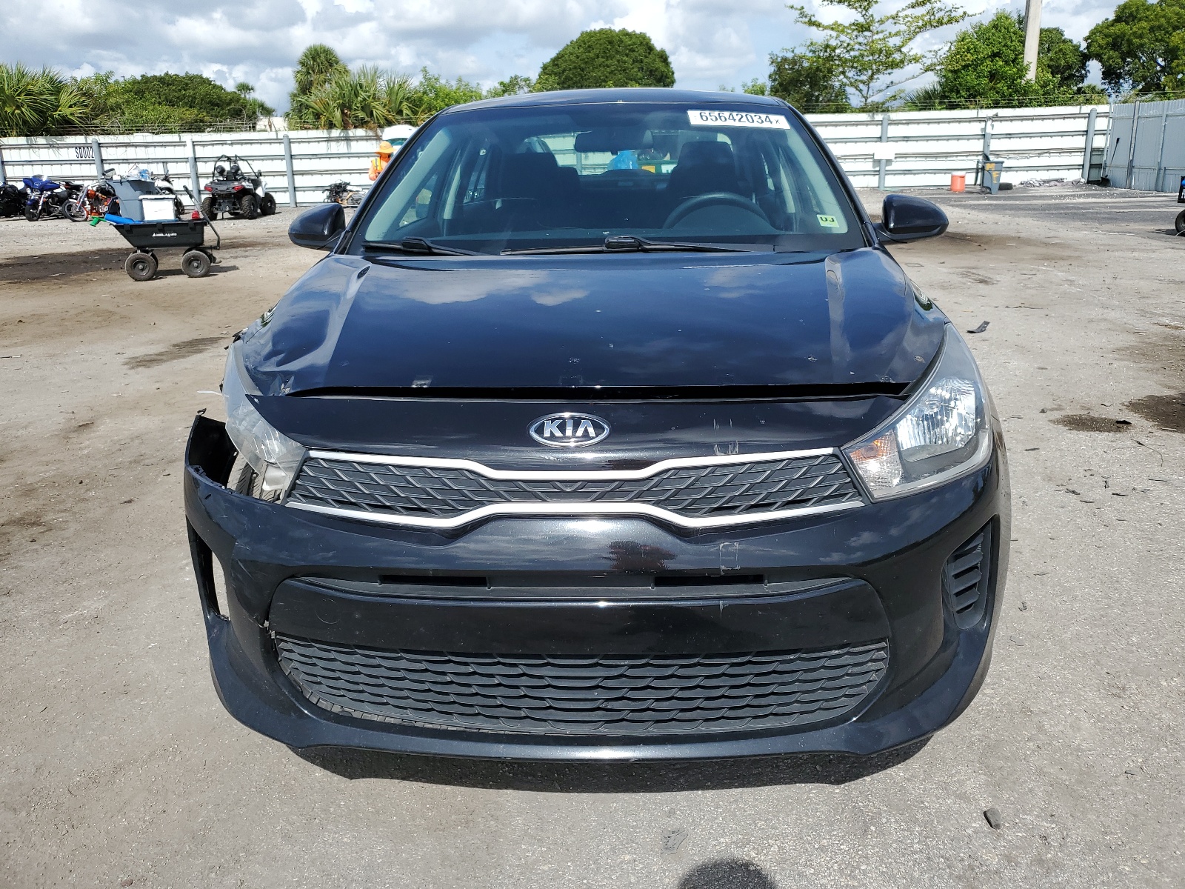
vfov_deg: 53.1
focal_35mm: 26
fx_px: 890
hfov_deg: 67.3
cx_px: 592
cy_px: 444
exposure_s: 1/3333
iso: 50
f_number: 1.5
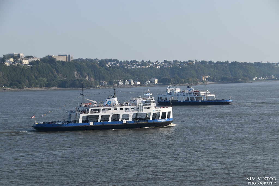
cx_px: 140
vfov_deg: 10.7
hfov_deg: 16.1
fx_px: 988
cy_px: 93
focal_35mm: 128
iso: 200
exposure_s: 1/800
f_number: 7.1
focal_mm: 85
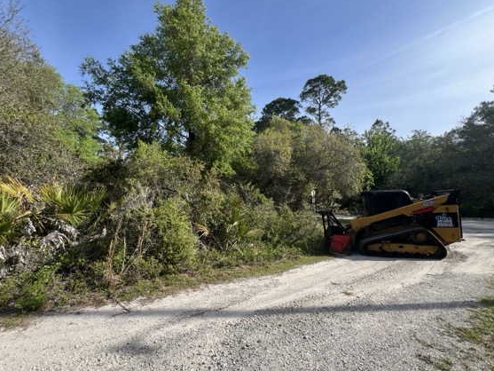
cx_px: 239
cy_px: 194
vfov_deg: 85.6
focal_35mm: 14
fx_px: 200
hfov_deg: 102.0
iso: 32
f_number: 1.8
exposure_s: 1/555
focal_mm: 1.57
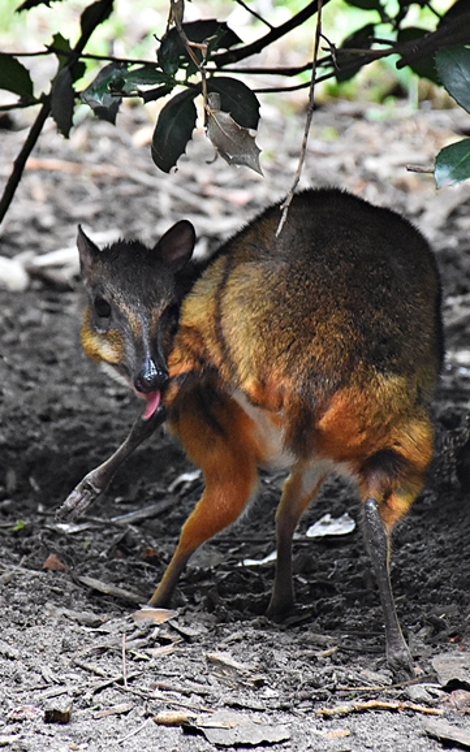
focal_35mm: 379
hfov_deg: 3.5
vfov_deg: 5.5
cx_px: 195
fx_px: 7771
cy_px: 327
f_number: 5.6
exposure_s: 1/125
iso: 4000
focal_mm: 140
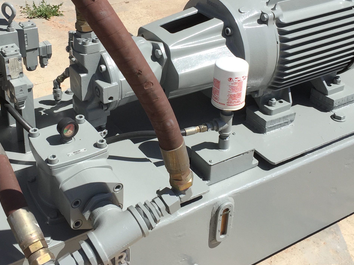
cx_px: 149
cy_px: 76
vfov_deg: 28.8
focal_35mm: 50
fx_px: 511
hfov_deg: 38.1
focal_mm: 4.15
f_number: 2.2
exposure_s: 1/2475
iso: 32
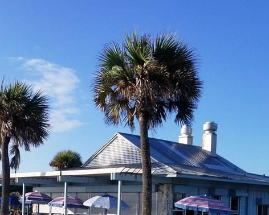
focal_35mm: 55
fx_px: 438
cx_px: 52
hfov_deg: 33.1
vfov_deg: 26.6
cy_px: 197
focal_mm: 4.25
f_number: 1.7
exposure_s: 1/2688
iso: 50
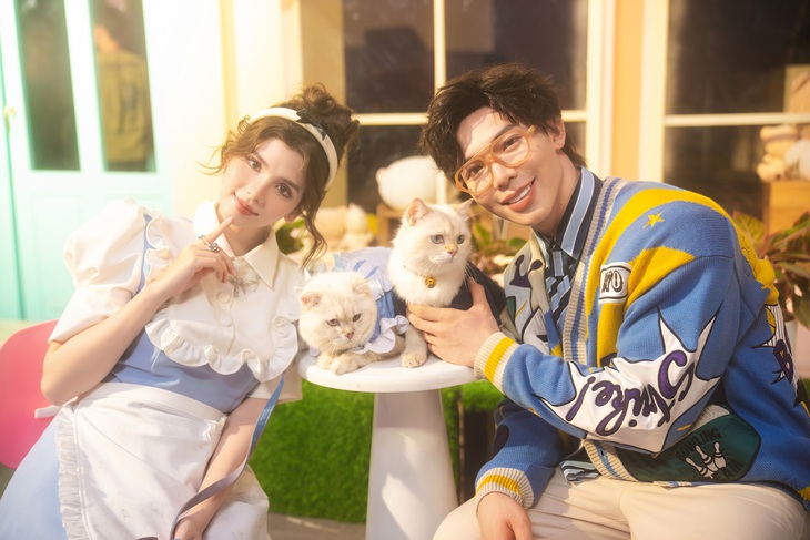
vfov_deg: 29.9
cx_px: 405
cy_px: 270
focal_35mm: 45
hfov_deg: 43.6
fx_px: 1013
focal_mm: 45
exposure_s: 1/160
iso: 320
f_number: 2.8
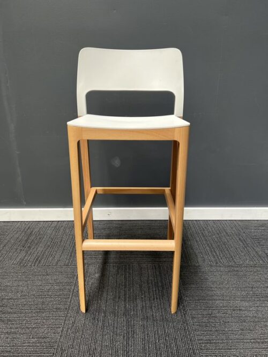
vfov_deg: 67.3
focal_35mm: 26
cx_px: 134
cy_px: 178
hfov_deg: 53.0
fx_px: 268
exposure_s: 1/171
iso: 50
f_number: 1.5
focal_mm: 5.7
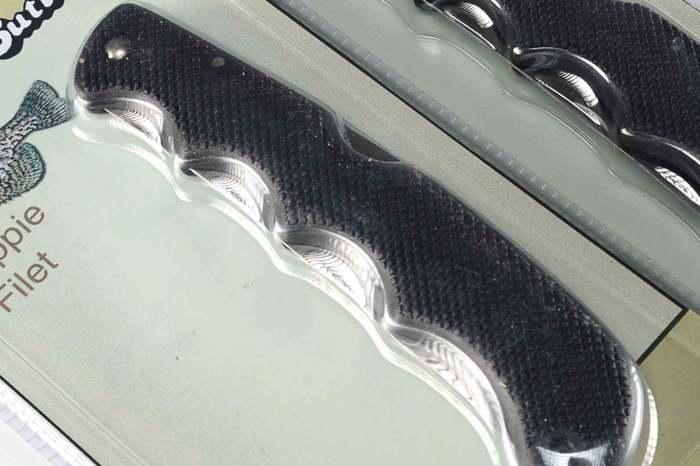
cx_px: 366
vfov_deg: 12.1
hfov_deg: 18.1
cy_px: 172
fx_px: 2194
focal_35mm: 113
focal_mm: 45
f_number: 11
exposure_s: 1/80
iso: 100
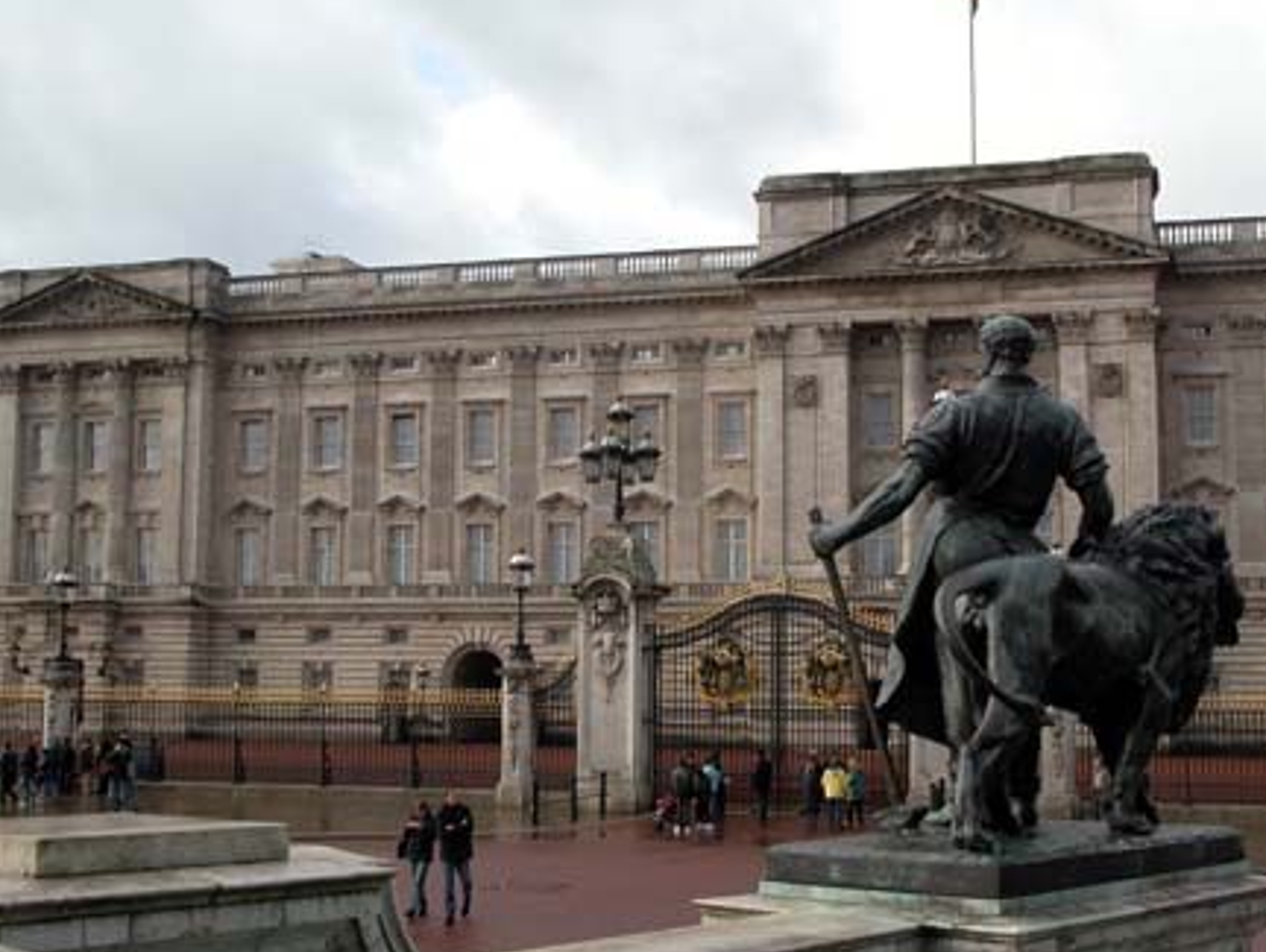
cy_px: 472
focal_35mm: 51
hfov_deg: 37.4
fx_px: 1867
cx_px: 656
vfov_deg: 28.6
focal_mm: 12.7
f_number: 7.6
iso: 100
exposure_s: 1/125
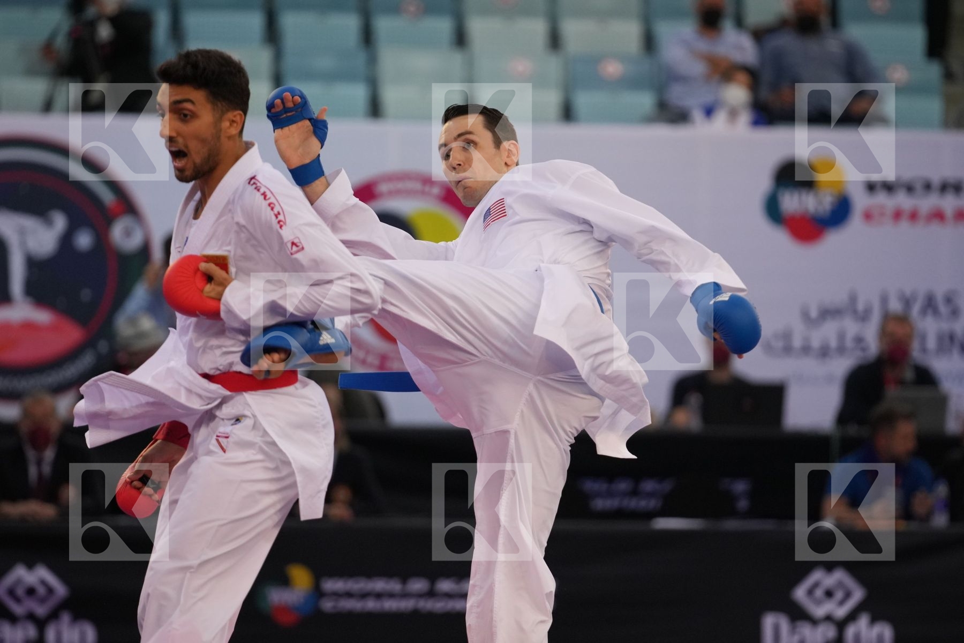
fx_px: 8033
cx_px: 482
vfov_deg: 4.6
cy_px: 322
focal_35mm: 300
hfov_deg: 6.9
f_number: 2.8
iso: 1600
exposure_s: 1/1000
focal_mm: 200
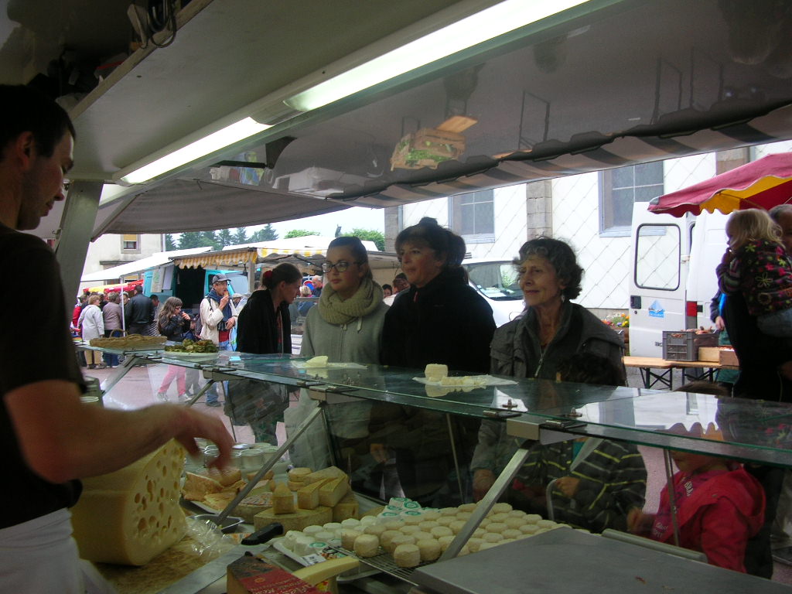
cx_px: 396
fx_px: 801
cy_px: 297
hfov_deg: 52.6
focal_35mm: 35
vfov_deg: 40.7
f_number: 2.8
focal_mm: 5.8
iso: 50
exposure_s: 1/49.8
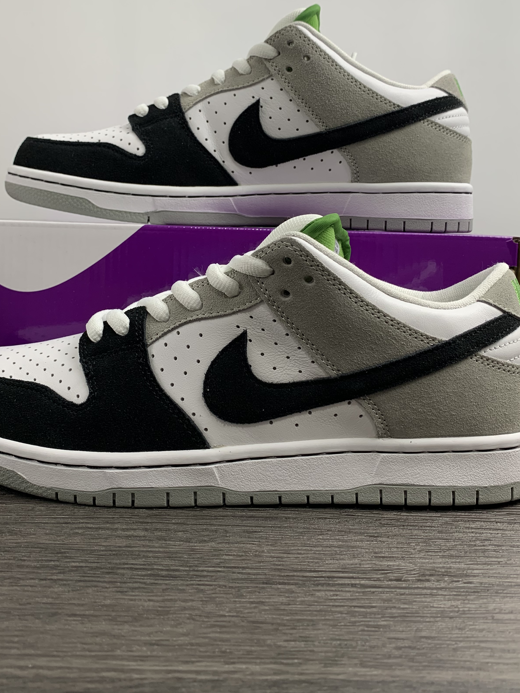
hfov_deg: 42.9
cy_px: 270
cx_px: 244
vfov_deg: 54.9
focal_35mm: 33
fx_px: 661
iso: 50
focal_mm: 4.25
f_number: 1.8
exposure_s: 1/121
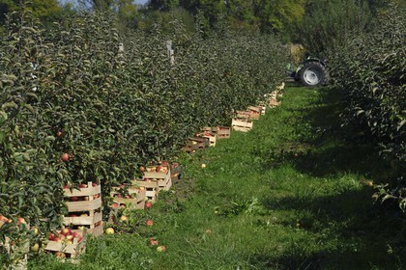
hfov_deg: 15.2
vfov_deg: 10.2
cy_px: 135
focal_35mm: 135
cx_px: 203
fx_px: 1522
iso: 200
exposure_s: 1/250
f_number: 14
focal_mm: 135
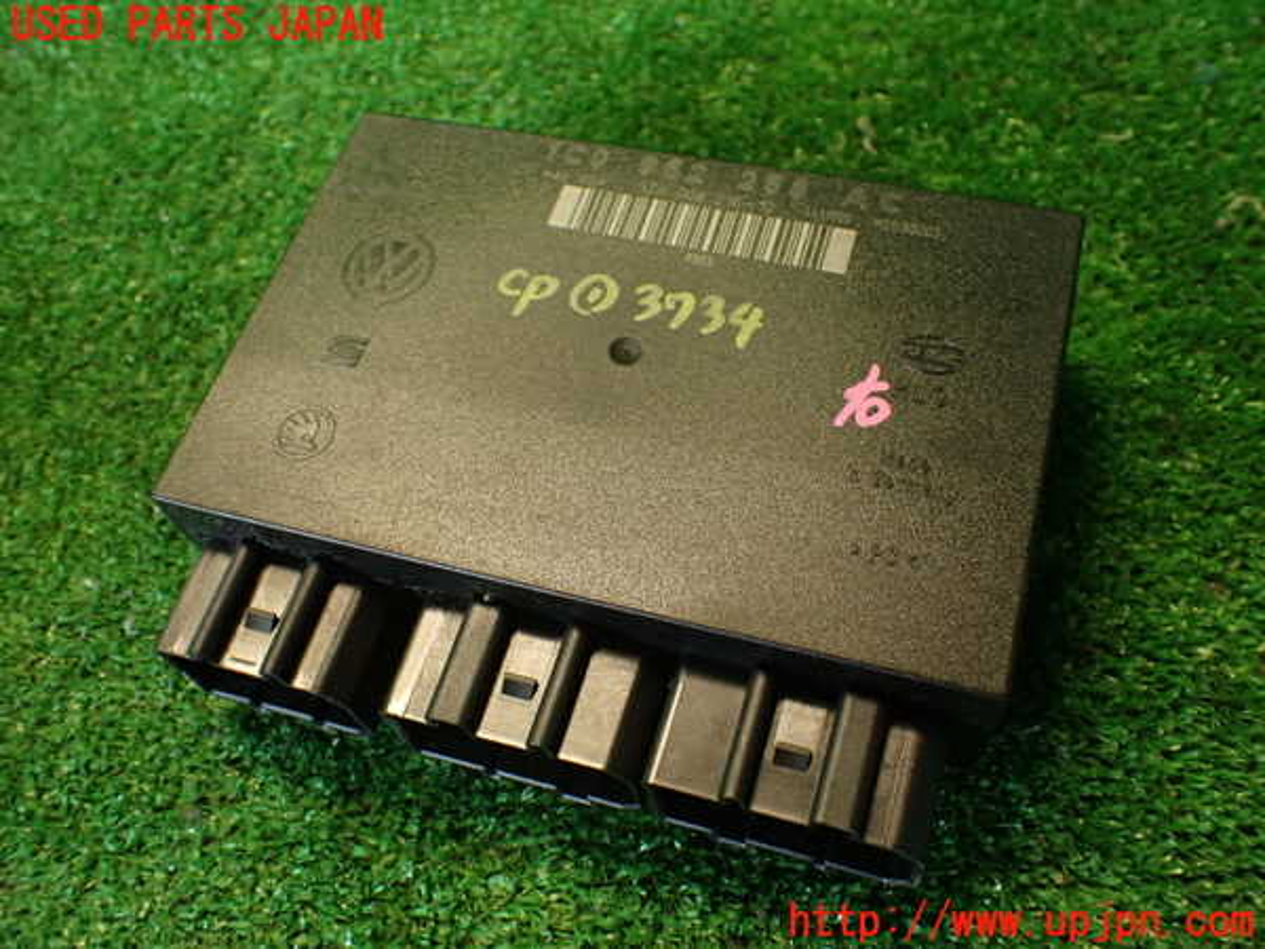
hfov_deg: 56.8
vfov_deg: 44.2
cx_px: 632
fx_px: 1169
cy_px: 474
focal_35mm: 32
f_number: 2.4
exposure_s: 1/30
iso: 250
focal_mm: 5.79
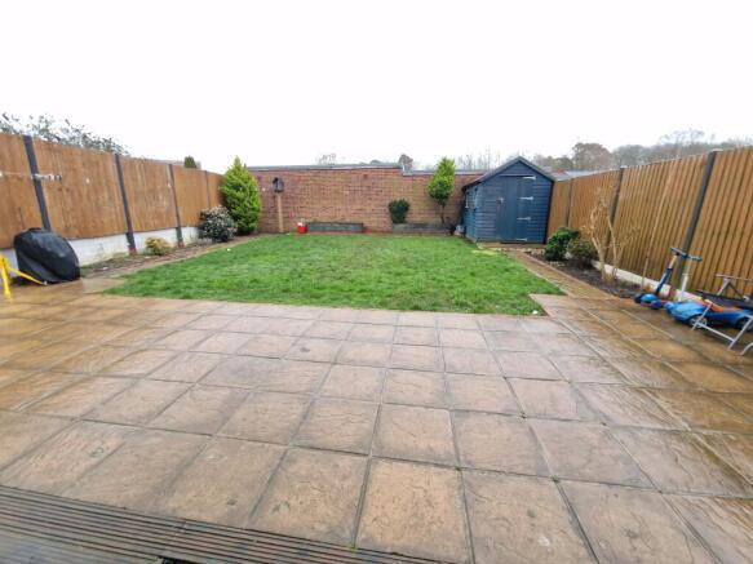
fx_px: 283
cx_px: 376
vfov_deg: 89.9
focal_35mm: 13
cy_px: 282
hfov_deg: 106.2
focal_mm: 2.2
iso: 200
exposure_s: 1/60
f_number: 2.2
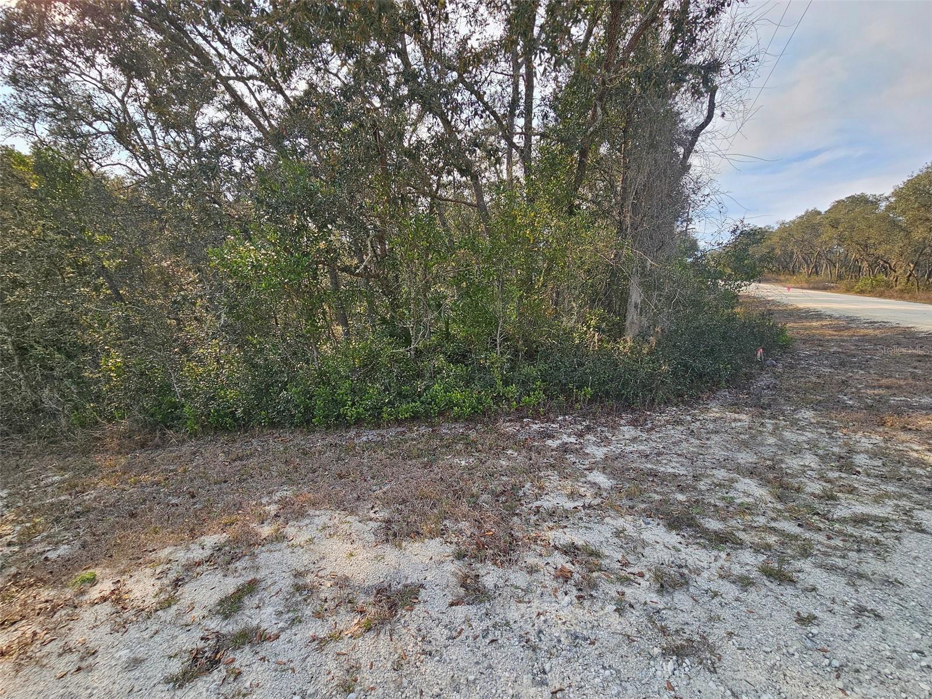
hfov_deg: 106.2
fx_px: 350
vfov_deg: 89.9
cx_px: 466
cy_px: 350
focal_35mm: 13
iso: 50
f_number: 2.2
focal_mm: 2.2
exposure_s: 1/803
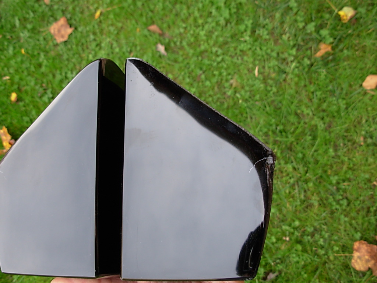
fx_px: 414
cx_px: 188
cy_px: 142
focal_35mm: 38
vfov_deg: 37.7
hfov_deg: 49.0
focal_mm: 6.3
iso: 50
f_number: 2.9
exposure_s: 1/98.7
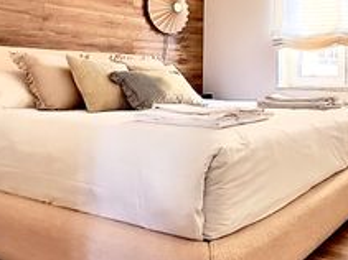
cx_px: 302
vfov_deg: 38.0
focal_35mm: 37
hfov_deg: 46.2
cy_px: 79
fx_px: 372
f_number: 1.8
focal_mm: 1.57
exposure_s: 1/98
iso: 250
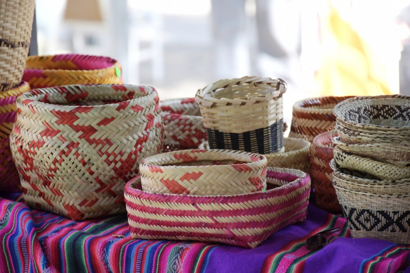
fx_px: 2391
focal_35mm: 210
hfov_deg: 9.8
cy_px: 136
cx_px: 205
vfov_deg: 6.5
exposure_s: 1/160
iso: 640
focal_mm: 140
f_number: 5.6
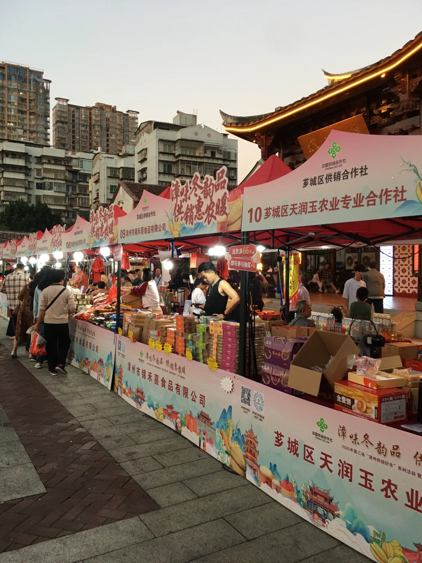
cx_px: 211
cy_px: 282
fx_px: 471
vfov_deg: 61.7
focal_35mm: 29
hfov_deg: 48.2
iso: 50
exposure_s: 1/33
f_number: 2.2
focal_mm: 4.15
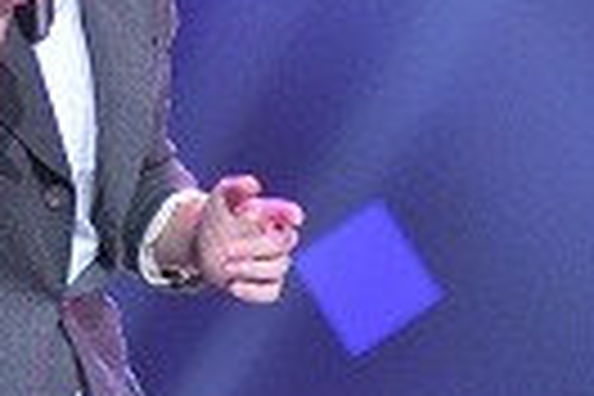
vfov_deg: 3.0
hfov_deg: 4.5
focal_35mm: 453
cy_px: -238
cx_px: -4
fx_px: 7474
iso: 800
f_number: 2.8
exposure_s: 1/320
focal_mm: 80
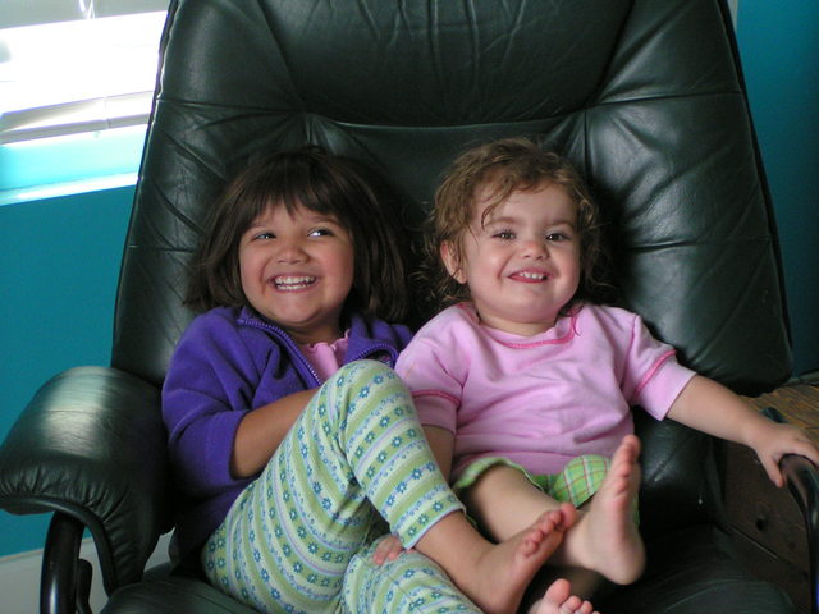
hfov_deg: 18.9
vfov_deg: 14.2
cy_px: 307
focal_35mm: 104
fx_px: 2461
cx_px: 410
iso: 200
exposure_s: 1/60
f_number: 3.5
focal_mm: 15.9
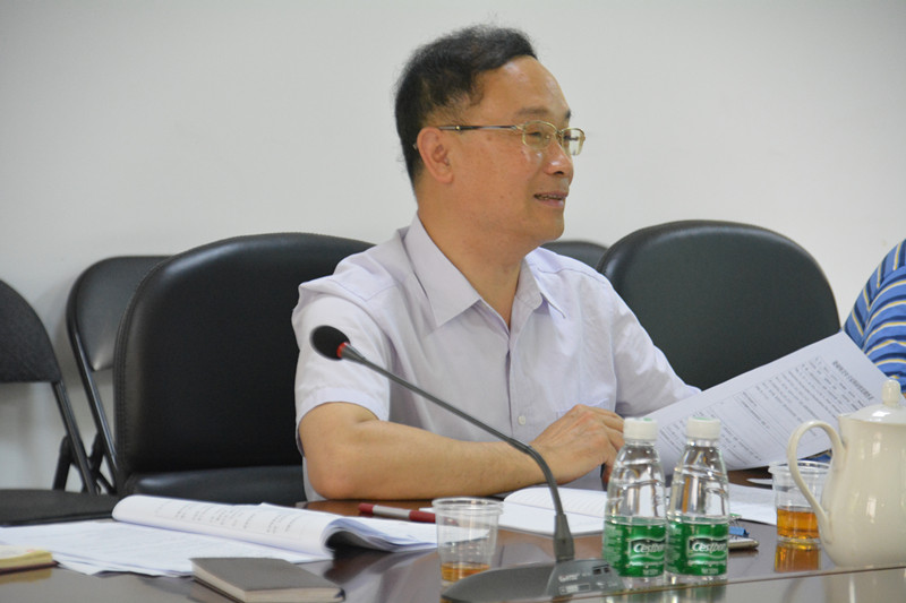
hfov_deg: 10.2
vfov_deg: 6.8
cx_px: 453
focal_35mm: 202
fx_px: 5095
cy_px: 302
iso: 3200
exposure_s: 1/60
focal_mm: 135
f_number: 6
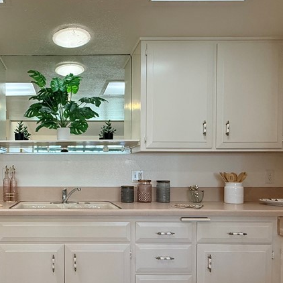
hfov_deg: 51.0
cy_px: 179
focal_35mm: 30
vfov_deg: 53.4
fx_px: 277
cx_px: 60
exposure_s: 1/120
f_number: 2.2
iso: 200
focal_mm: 2.22
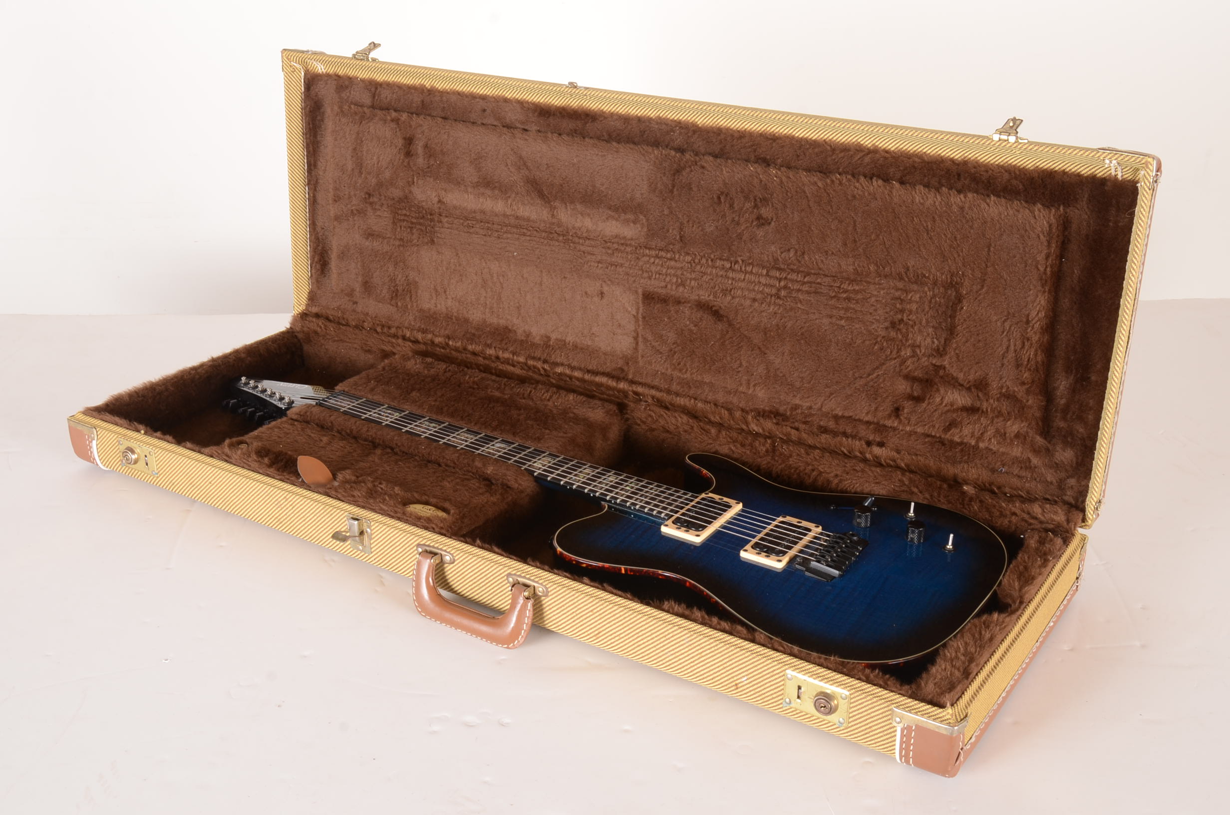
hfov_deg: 46.5
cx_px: 615
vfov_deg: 31.8
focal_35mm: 42
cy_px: 408
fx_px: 1432
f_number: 14
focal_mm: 28
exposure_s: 1/60
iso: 250
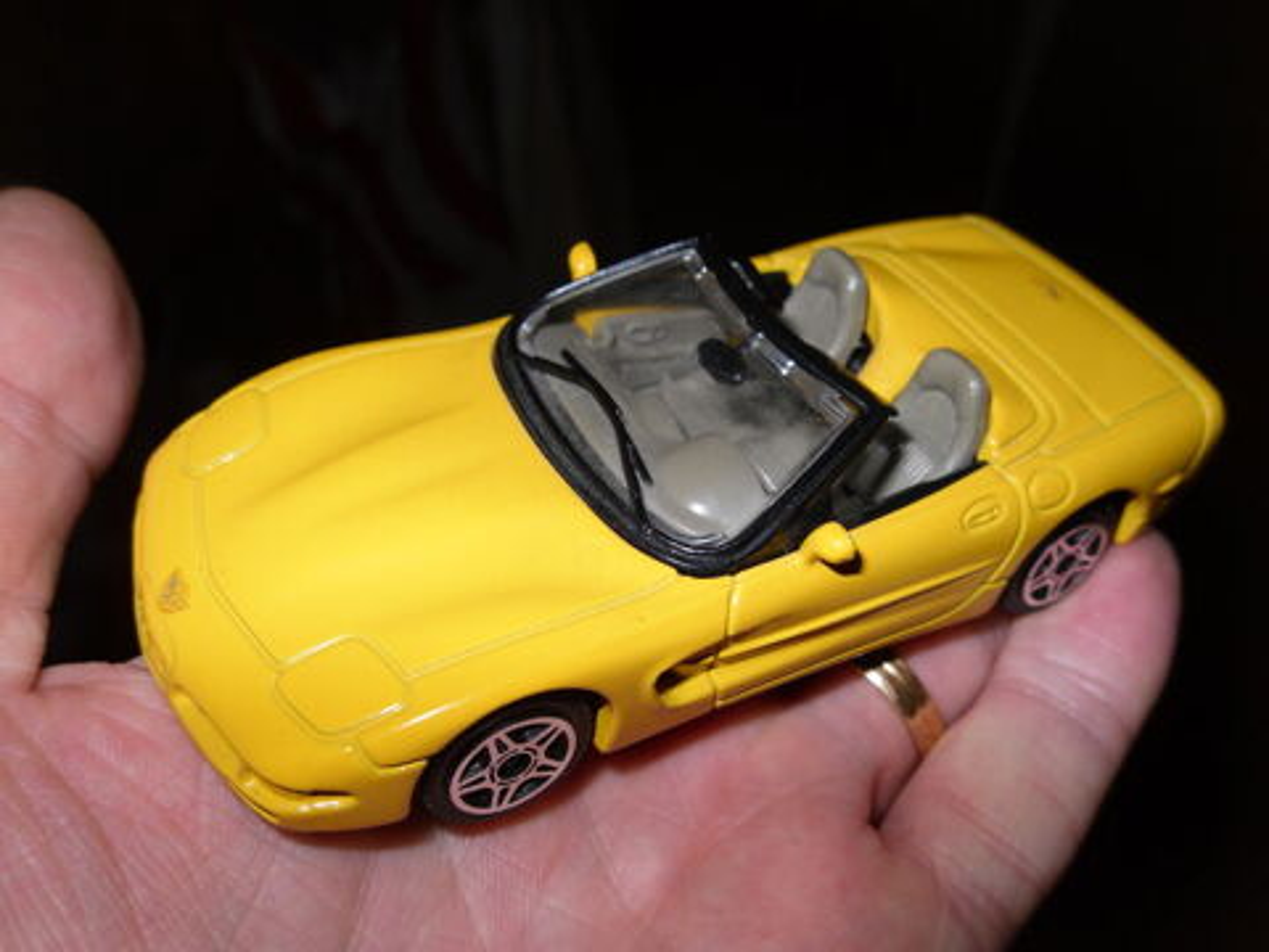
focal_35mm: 35
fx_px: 1283
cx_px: 634
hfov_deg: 52.6
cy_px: 476
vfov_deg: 40.7
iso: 80
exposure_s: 1/45
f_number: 8.2
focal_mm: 6.3
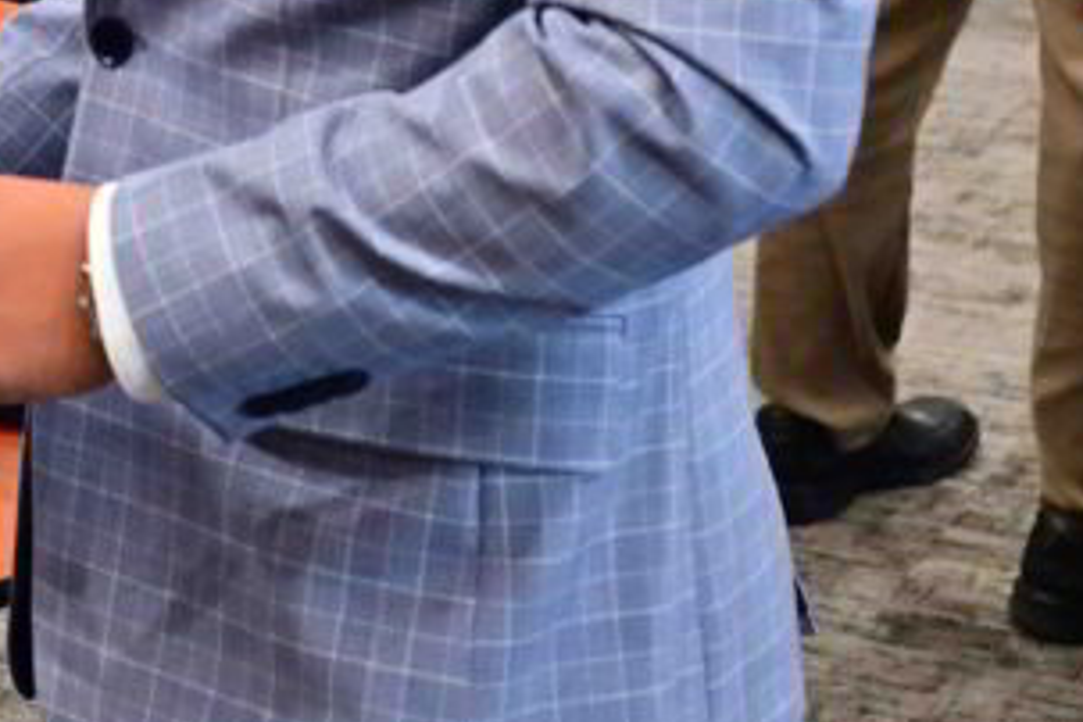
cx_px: -411
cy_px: -491
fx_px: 4271
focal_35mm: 142
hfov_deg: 13.8
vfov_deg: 9.3
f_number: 4
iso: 1250
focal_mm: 28
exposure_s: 1/125
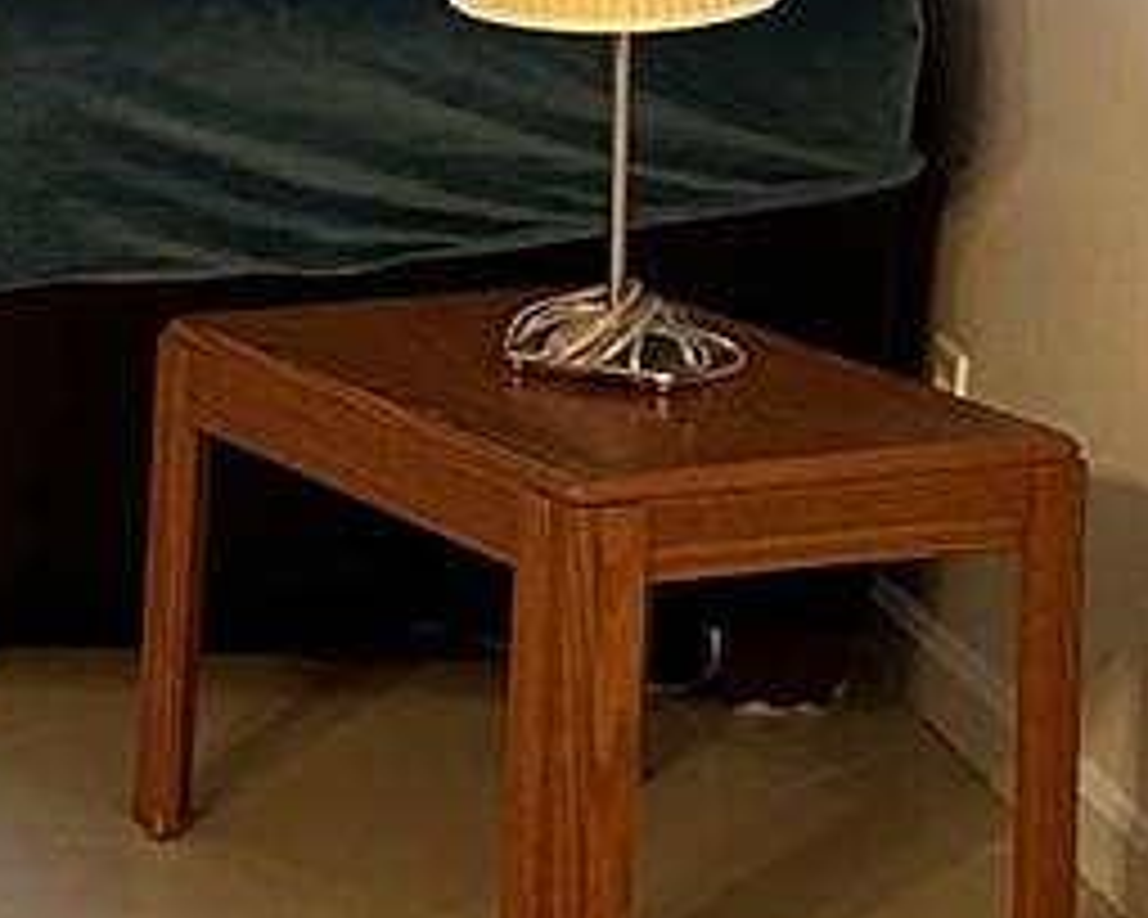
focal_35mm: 147
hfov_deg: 10.4
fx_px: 4995
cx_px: -2003
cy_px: -220
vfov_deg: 10.3
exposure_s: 1/60
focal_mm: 6.9
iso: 500
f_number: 1.8
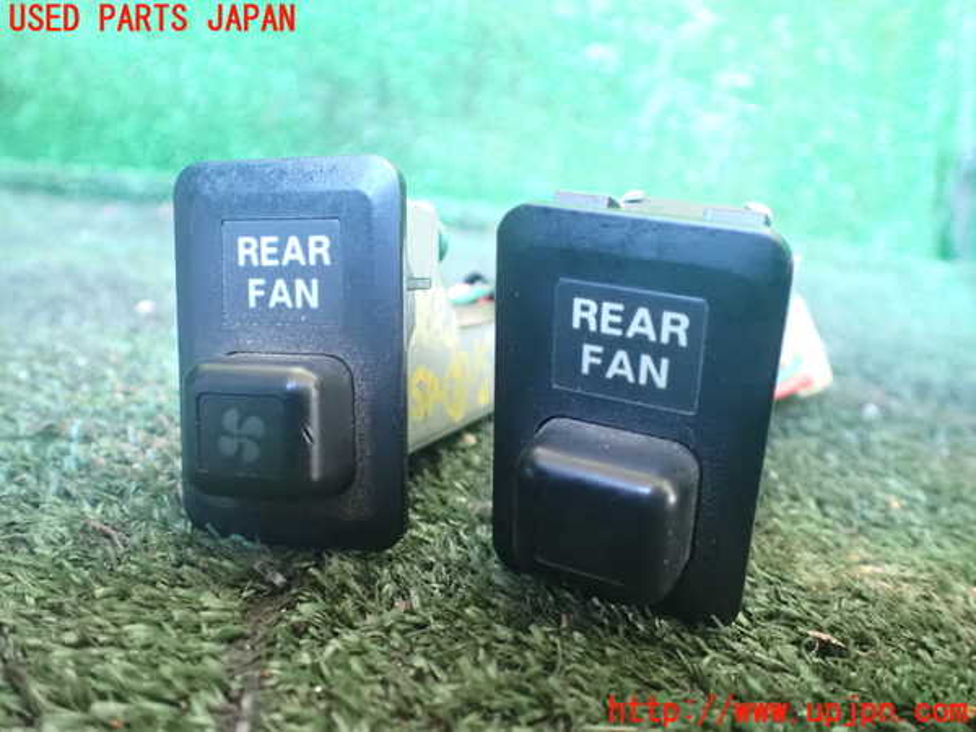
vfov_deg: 46.8
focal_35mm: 30
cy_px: 366
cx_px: 488
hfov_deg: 60.0
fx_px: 846
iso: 1600
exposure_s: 1/30
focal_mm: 5.4
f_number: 2.3
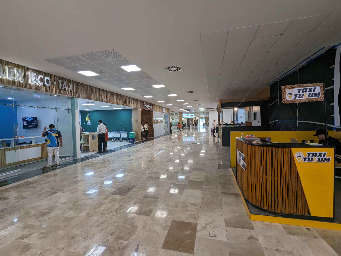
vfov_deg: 78.1
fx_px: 158
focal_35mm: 16
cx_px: 170
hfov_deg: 94.5
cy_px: 128
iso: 141
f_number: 2.2
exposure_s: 1/120
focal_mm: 2.35
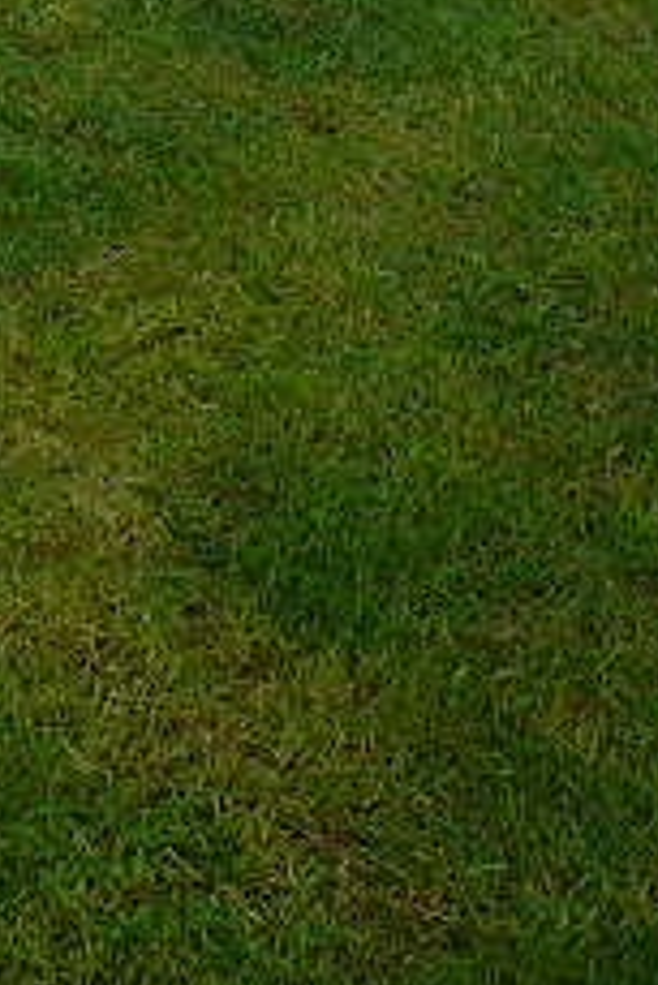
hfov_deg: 10.4
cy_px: -245
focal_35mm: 122
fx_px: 3340
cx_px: -654
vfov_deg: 16.0
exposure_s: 1/160
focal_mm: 5.2
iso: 80
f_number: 2.8
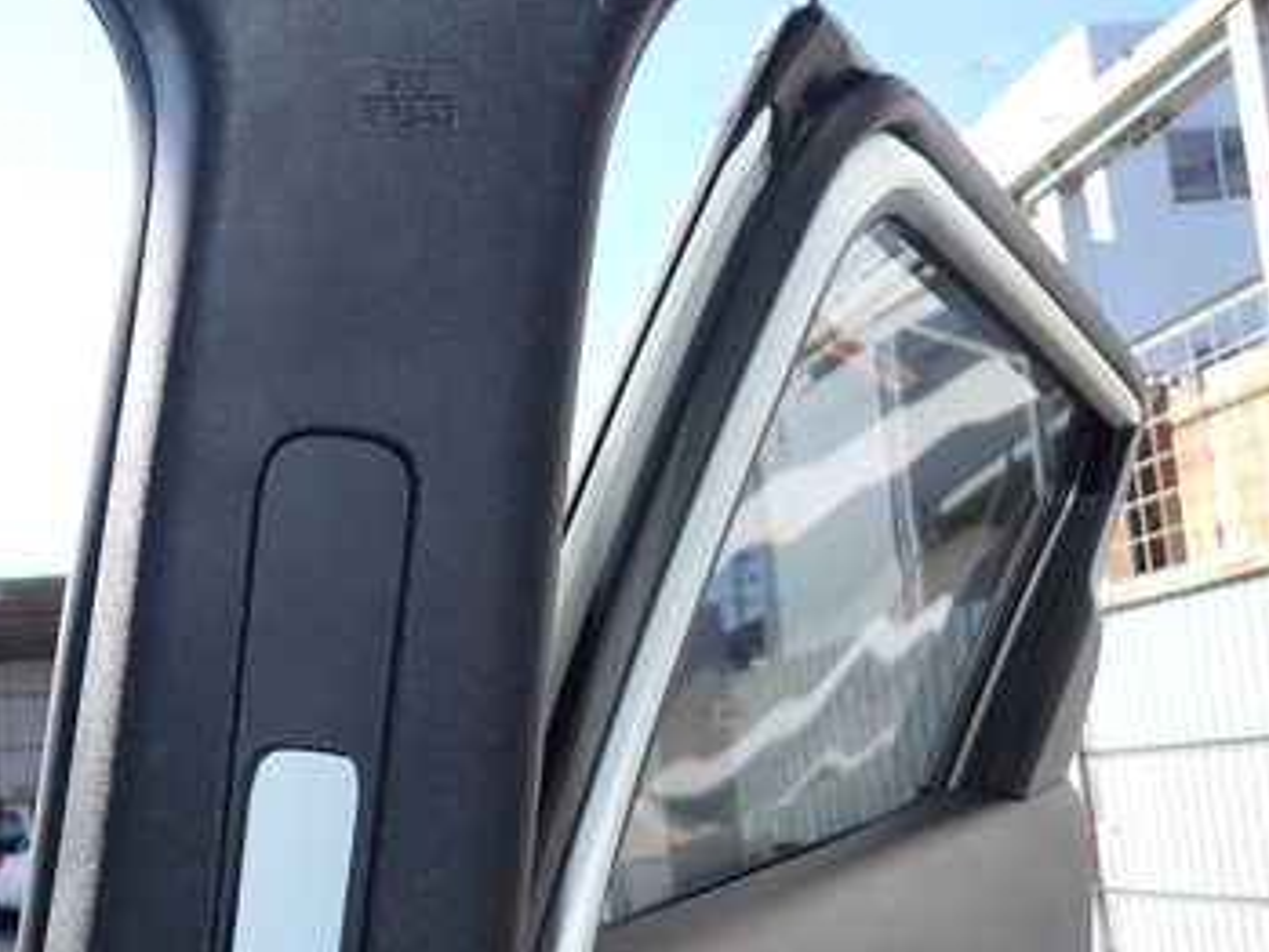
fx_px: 1577
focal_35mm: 43
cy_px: 640
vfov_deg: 33.3
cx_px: 211
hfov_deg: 41.5
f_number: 5.6
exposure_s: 1/125
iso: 100
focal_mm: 4.5
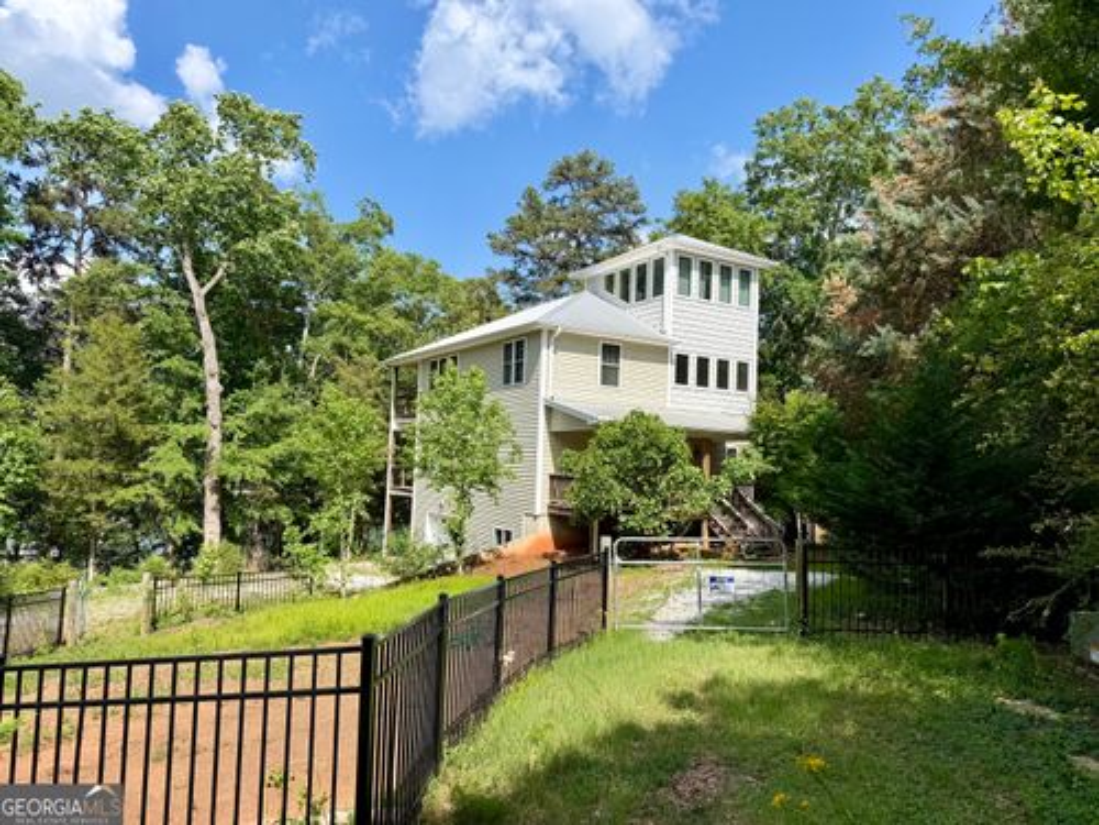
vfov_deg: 56.8
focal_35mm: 24
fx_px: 762
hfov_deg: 71.6
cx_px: 550
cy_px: 412
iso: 80
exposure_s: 1/3279
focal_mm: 6.76
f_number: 1.78
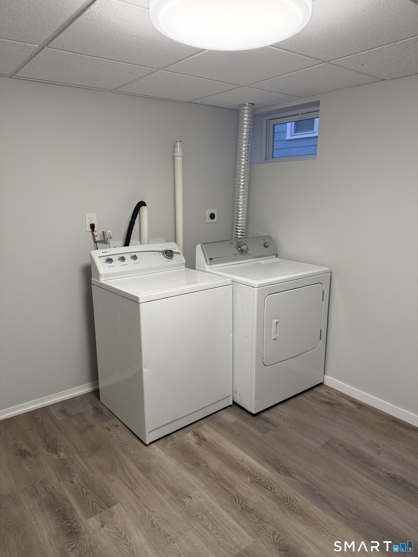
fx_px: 386
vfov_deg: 71.6
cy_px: 278
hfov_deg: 56.8
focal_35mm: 24
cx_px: 209
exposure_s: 1/120
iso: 160
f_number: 1.78
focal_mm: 6.76
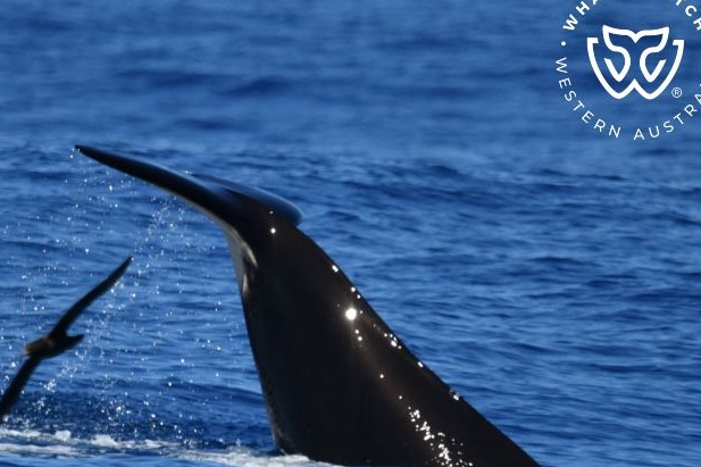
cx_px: 268
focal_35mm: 778
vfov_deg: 1.8
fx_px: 15144
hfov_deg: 2.7
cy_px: 279
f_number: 6.3
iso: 900
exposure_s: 1/8000
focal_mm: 600
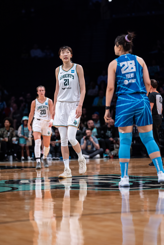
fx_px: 1216
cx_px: 82
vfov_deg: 11.5
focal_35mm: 178
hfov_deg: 7.7
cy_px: 122
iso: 800
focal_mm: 178
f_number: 2.8
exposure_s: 1/800
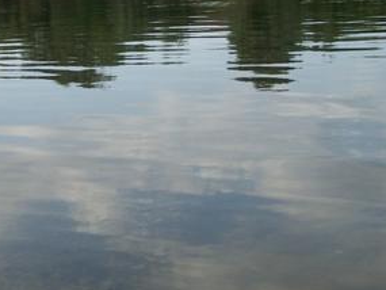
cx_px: 88
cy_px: 60
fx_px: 892
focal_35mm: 80
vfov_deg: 18.3
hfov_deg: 24.1
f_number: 2.8
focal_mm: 6.3
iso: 64
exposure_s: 1/400
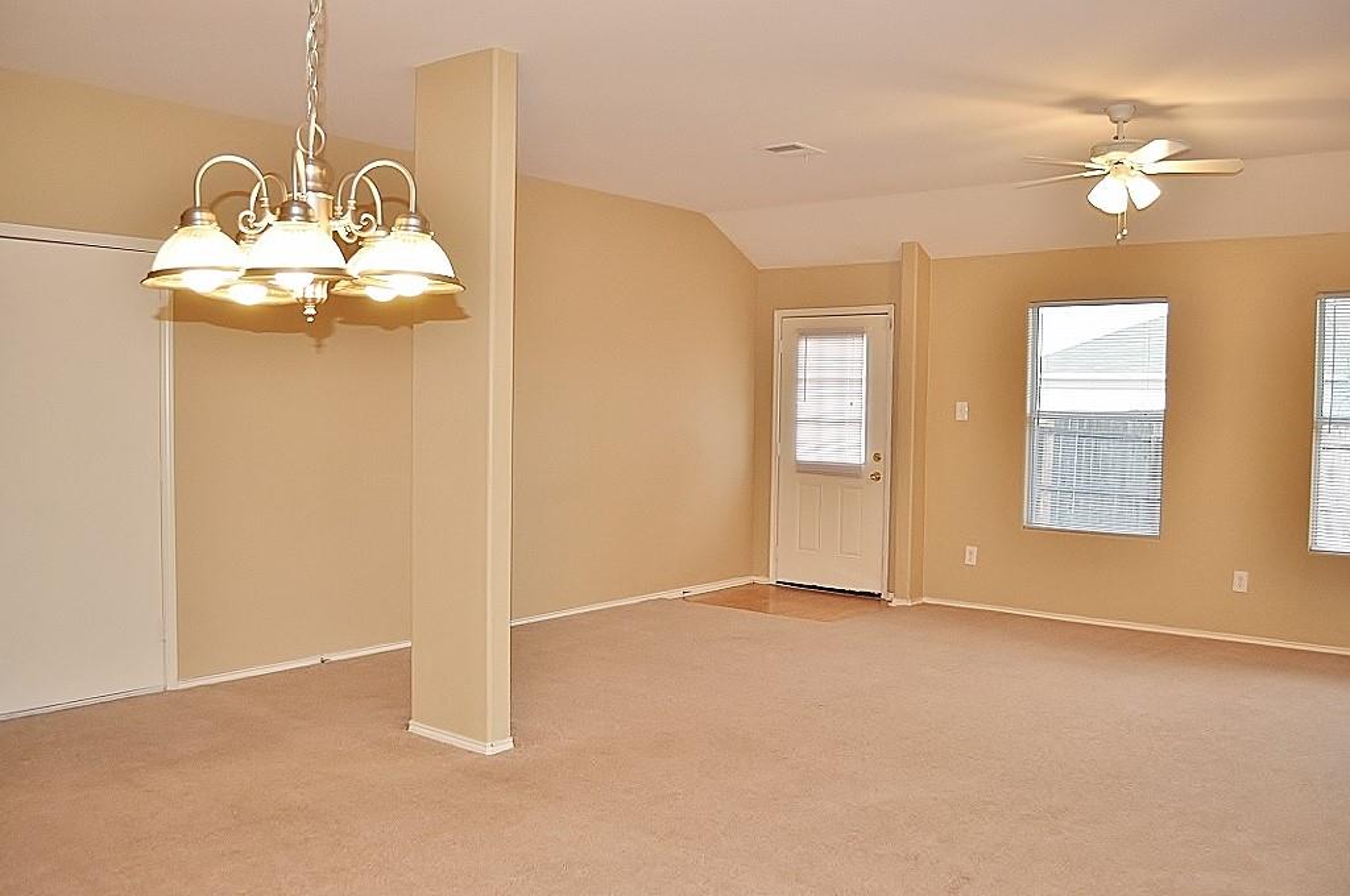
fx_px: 1124
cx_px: 675
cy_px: 448
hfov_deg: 62.0
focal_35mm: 30
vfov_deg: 43.5
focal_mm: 20
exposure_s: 1/125
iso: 400
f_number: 3.8
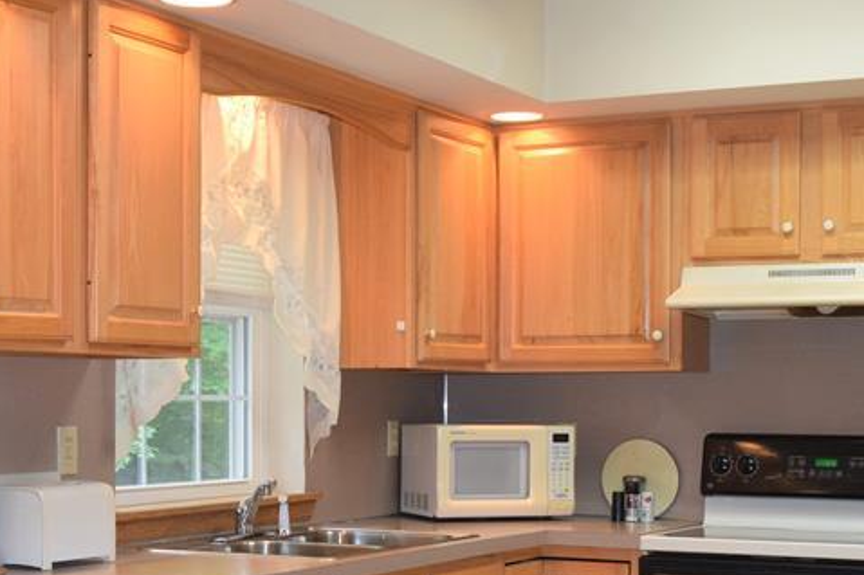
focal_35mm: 68
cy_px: 475
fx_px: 1631
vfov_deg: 19.8
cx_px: 359
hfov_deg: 29.6
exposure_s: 1/125
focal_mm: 20
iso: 800
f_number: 5.6
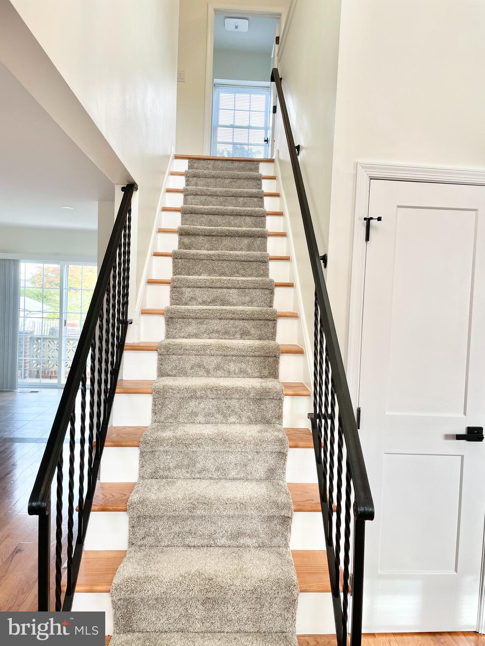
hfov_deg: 53.1
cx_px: 242
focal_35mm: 26
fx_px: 486
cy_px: 323
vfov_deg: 67.3
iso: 50
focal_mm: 4.2
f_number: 1.6
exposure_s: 1/120
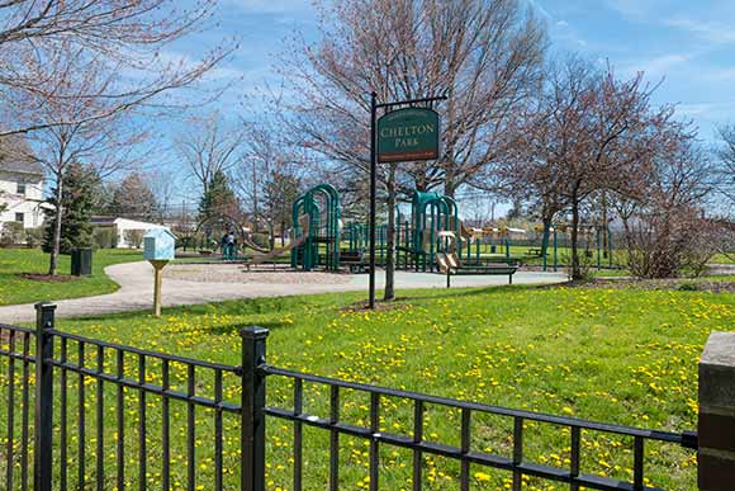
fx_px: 490
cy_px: 246
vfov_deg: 53.2
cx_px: 368
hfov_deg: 73.7
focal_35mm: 24
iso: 250
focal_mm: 24
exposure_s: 1/250
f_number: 19
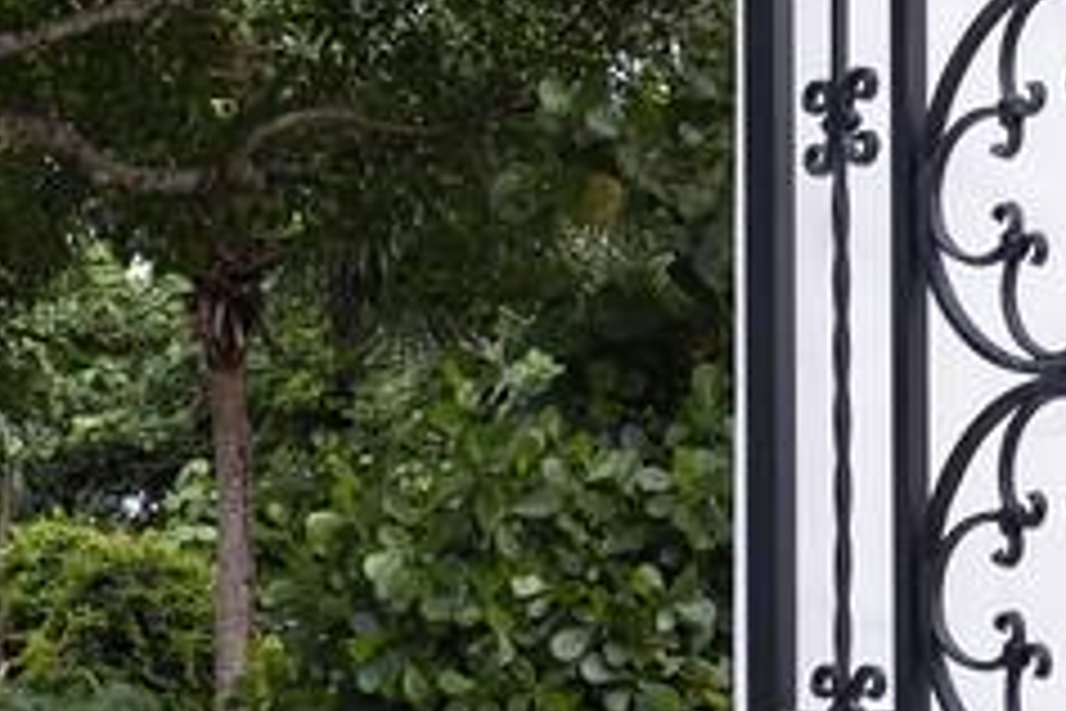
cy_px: 963
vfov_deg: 10.1
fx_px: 3908
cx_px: -112
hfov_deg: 15.1
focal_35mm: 132
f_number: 8
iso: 200
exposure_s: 1/8
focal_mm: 19.1
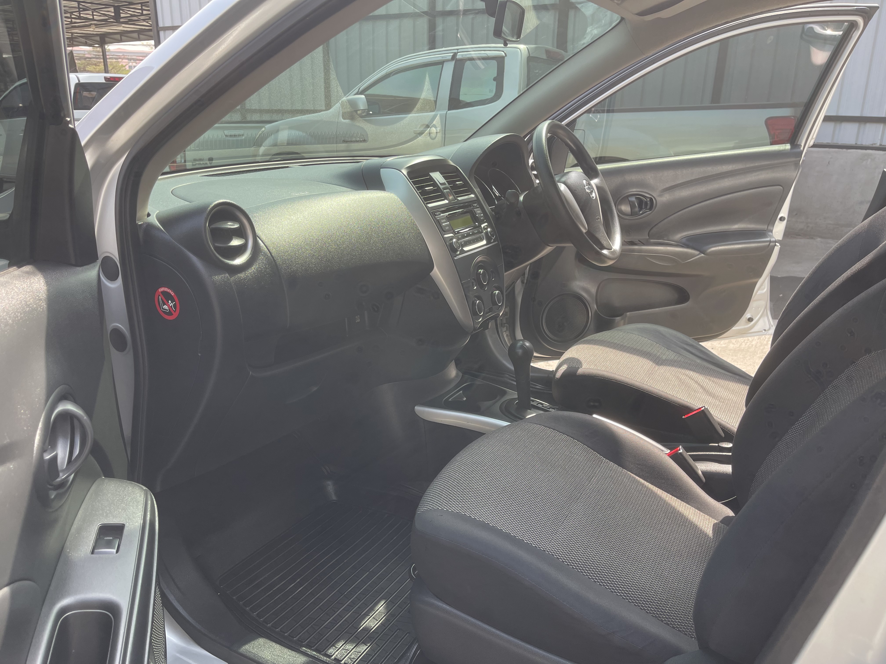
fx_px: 640
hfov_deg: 69.4
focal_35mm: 25
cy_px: 332
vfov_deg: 54.9
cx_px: 443
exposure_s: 1/355
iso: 32
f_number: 1.6
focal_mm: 5.1
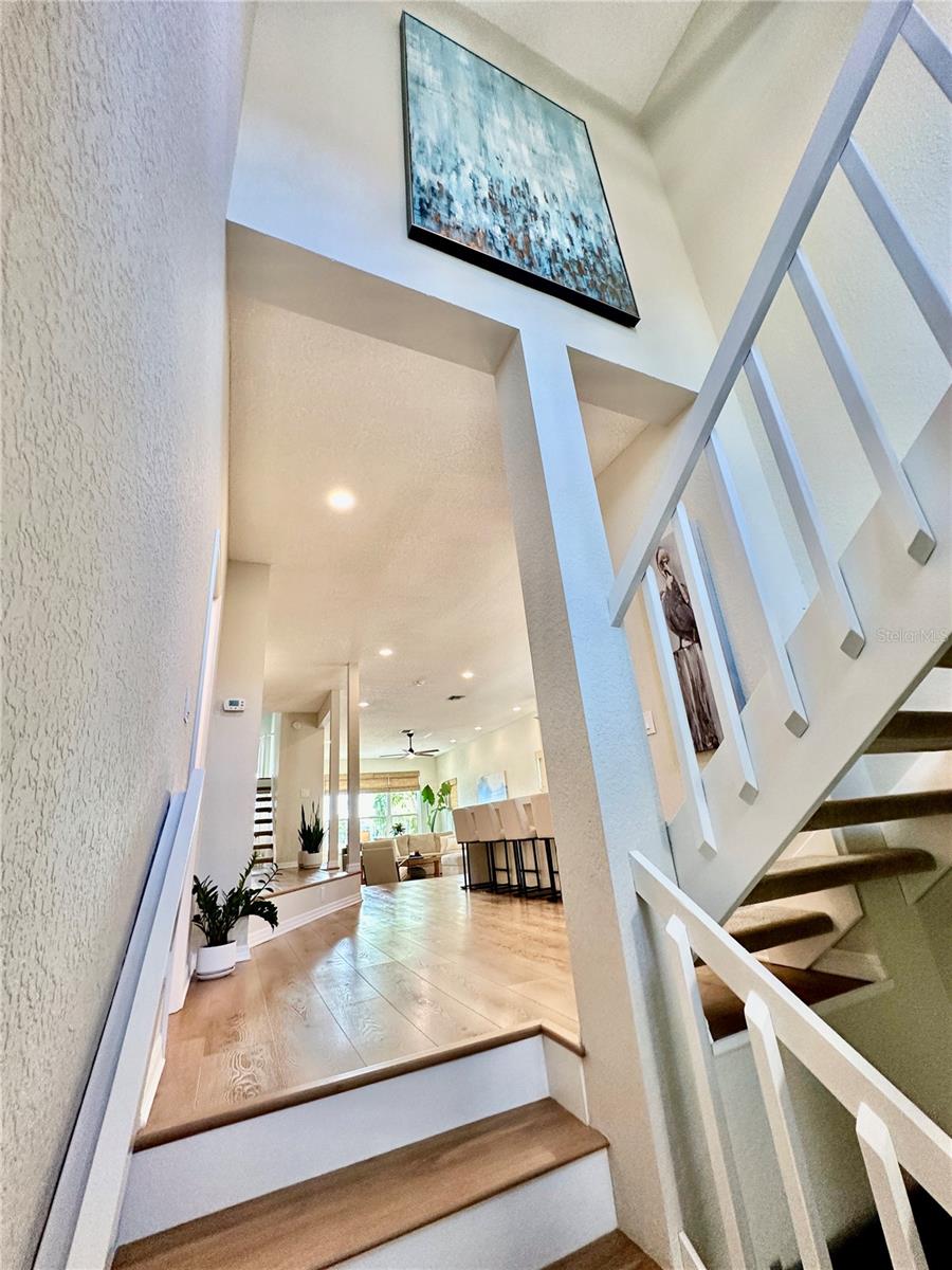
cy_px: 635
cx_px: 476
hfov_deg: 85.7
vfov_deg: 102.1
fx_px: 513
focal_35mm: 14
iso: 200
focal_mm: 2.22
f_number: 2.2
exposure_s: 1/120
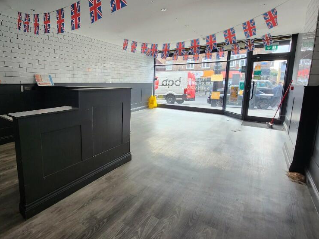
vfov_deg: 71.4
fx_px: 166
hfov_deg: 85.7
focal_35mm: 18
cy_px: 108
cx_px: 116
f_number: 2.2
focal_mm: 1.7
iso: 50
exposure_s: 1/50
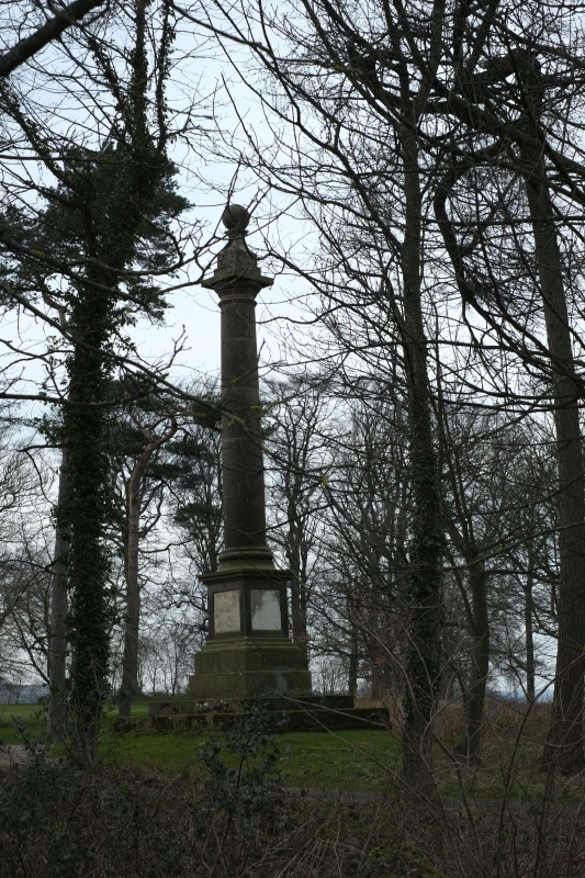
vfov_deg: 37.5
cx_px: 292
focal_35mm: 53
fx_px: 1292
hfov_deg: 25.5
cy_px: 439
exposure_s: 1/240
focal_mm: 35
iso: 200
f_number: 5.6
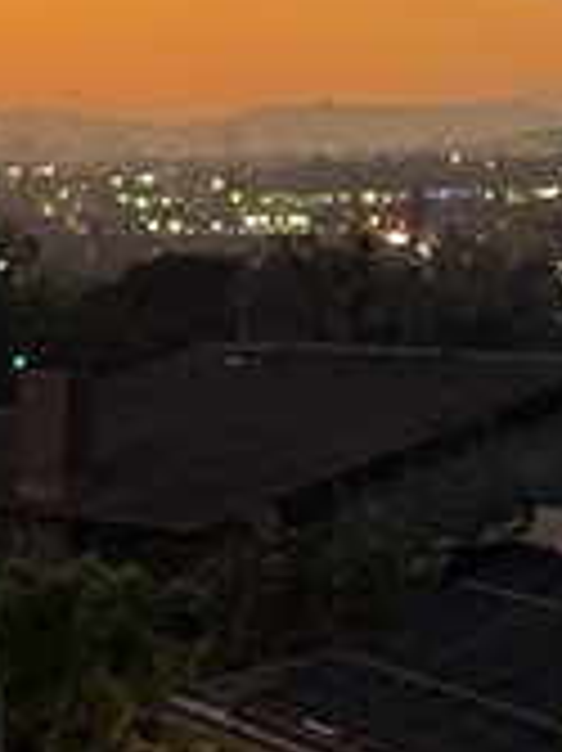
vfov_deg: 6.7
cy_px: 883
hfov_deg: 5.0
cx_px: -566
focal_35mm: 294
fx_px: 6372
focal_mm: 6.76
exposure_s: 1/40
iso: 250
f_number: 1.78
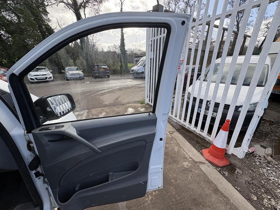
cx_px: 140
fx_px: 113
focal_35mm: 14
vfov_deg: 85.7
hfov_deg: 102.1
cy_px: 105
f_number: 2.2
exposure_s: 1/485
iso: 40
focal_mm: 2.22
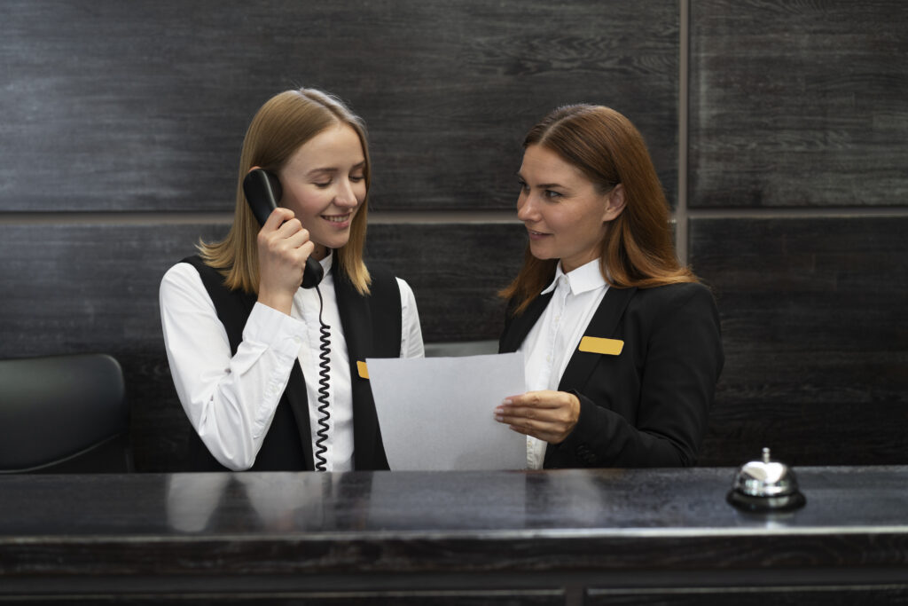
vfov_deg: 24.6
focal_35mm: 55
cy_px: 303
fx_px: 1387
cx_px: 454
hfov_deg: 36.2
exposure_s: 1/125
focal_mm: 55
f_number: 3.2
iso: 320
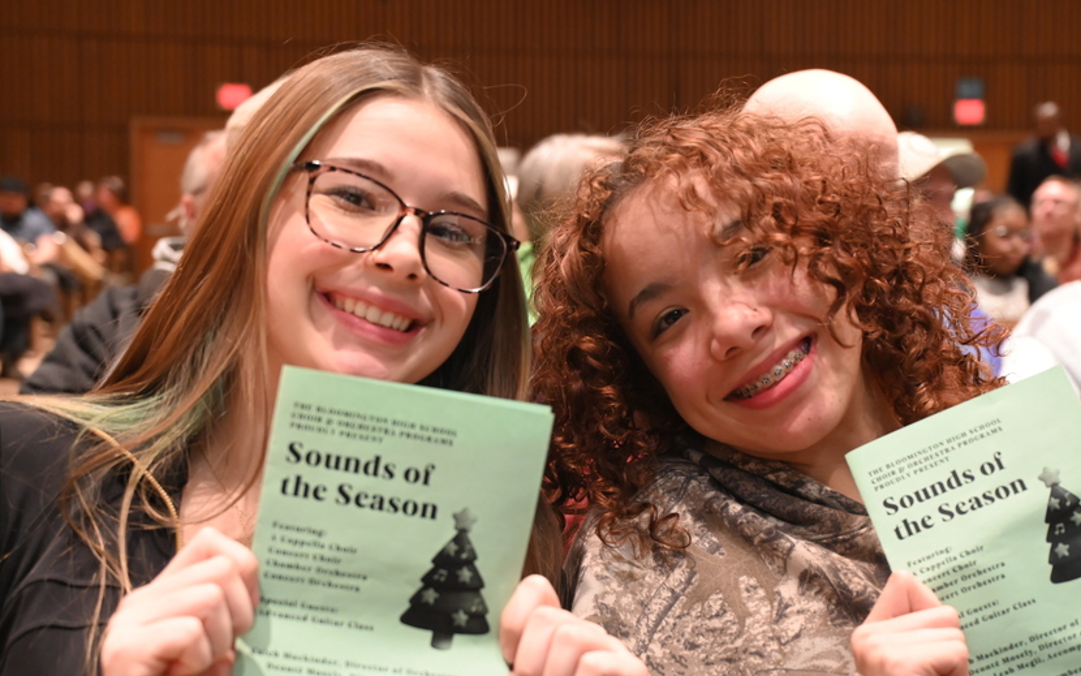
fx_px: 1591
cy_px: 391
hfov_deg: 37.5
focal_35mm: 54
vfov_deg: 24.0
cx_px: 582
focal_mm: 43
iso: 4000
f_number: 4
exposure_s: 1/60
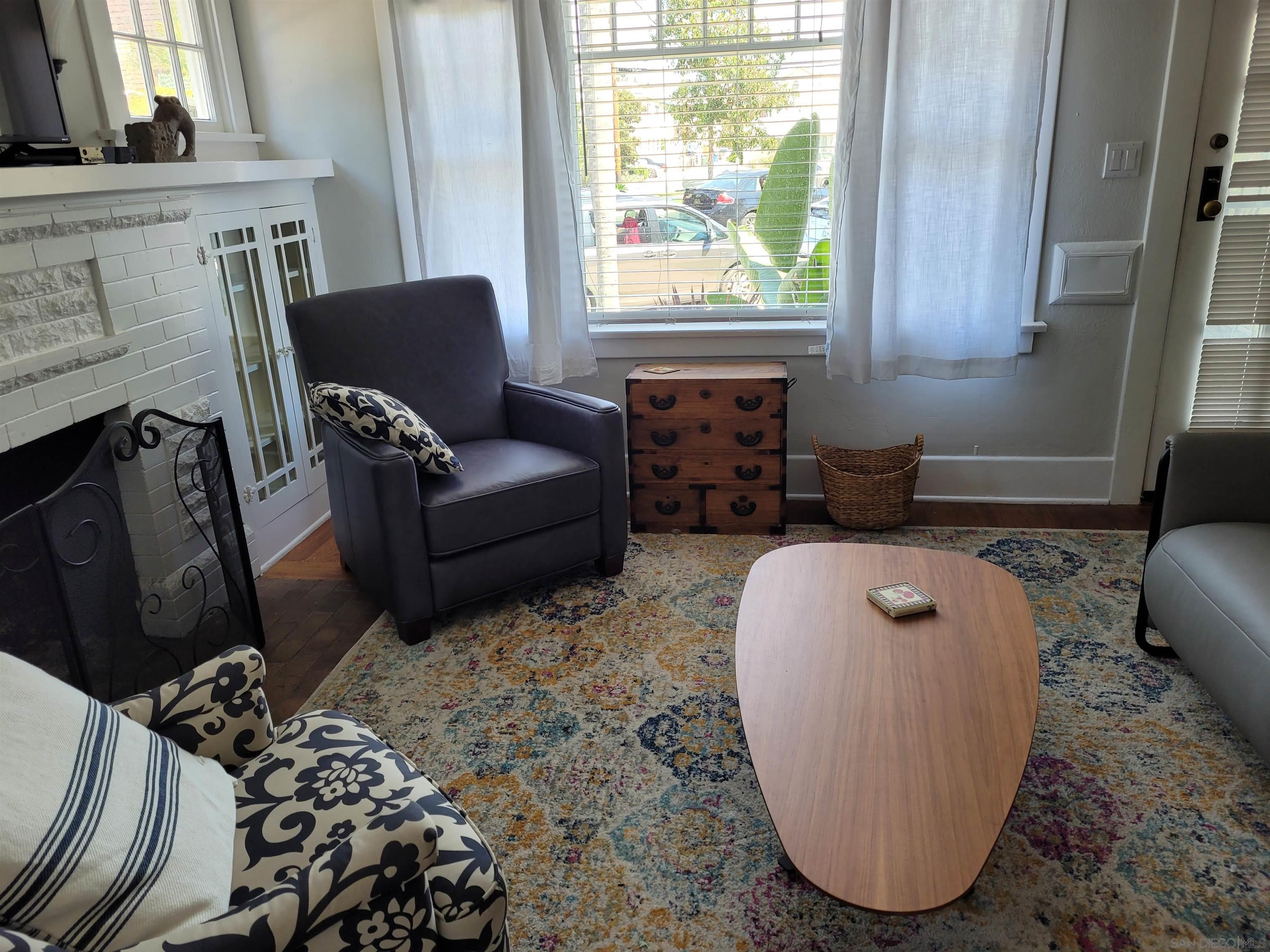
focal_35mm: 26
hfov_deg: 67.3
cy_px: 476
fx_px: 954
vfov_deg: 53.1
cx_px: 635
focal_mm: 5.4
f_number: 1.8
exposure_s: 1/120
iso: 80
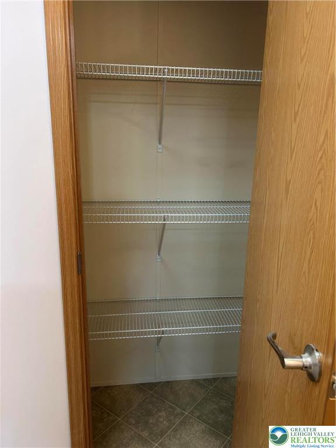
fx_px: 336
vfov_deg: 67.3
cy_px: 224
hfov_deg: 53.1
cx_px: 168
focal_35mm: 26
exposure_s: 1/60
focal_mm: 5.7
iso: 250
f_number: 1.5
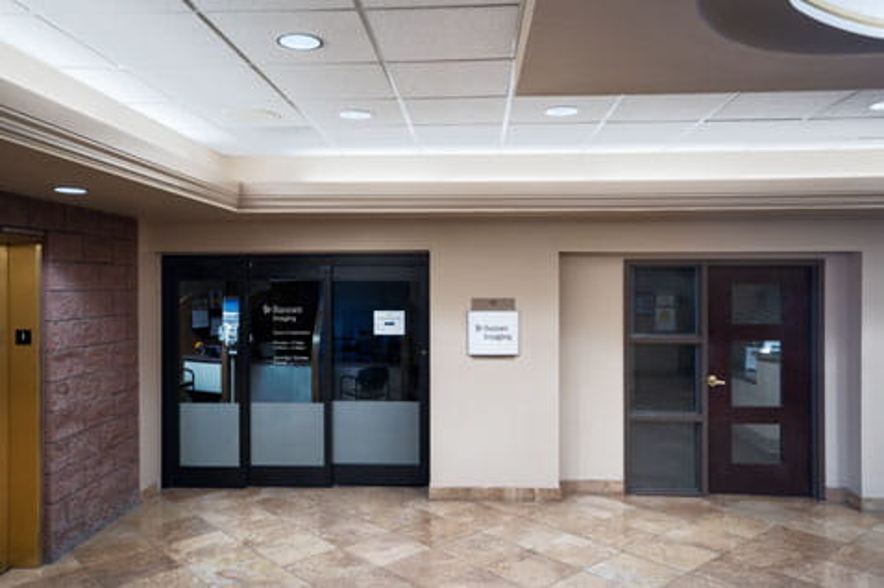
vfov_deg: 46.3
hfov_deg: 65.5
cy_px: 294
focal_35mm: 28
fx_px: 687
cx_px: 442
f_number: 16
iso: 100
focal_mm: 28
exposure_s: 6
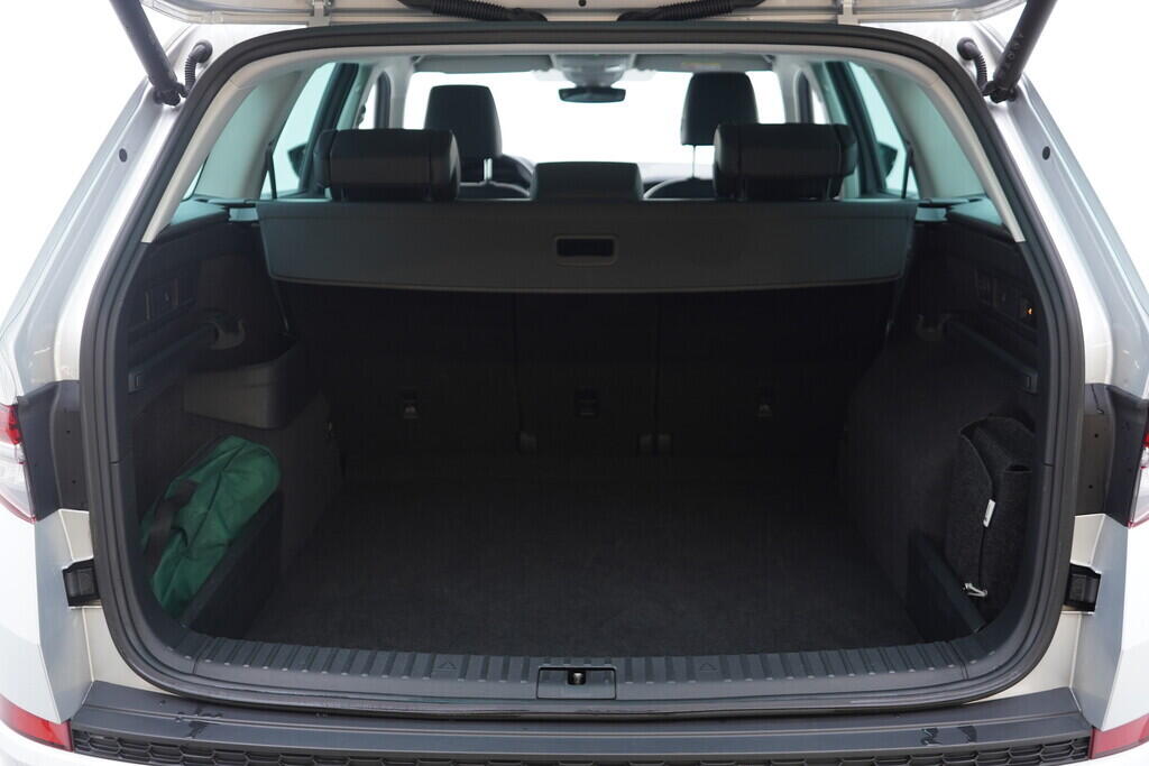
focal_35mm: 36
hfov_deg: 53.1
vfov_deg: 36.9
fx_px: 1149
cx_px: 574
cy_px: 383
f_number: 2.8
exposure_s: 1/40
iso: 250
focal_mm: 24
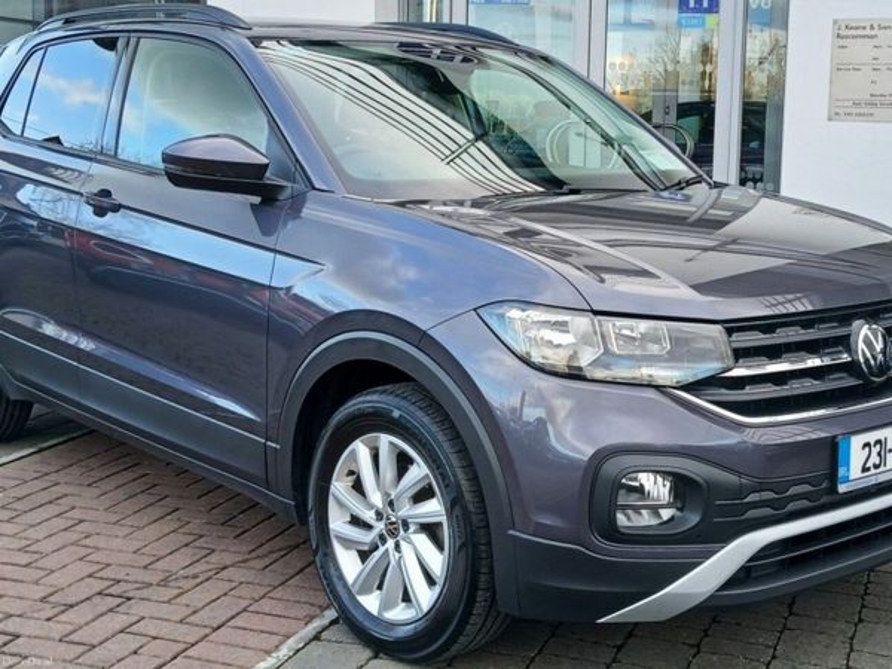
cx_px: 446
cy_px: 334
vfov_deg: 53.1
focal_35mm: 26
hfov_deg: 67.3
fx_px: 670
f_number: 1.8
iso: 25
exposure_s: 1/50
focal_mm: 3.98
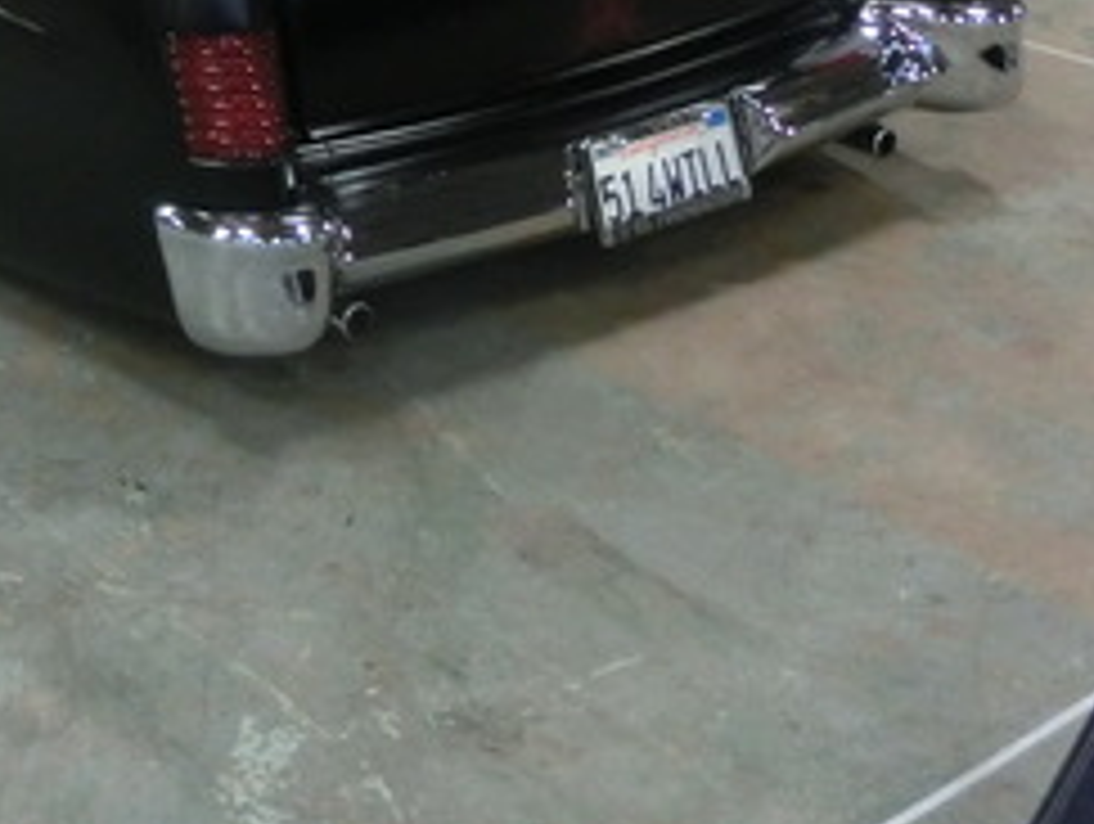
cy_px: -304
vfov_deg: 19.4
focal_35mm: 69
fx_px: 2184
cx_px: 86
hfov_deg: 27.0
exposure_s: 1/60
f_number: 3
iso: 800
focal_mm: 4.24
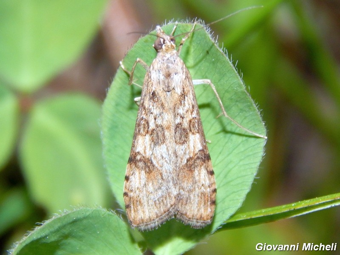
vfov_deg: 7.1
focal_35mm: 209
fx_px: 2053
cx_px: 170
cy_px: 128
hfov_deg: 9.5
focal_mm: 37.1
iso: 200
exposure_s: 1/30
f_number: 10.9
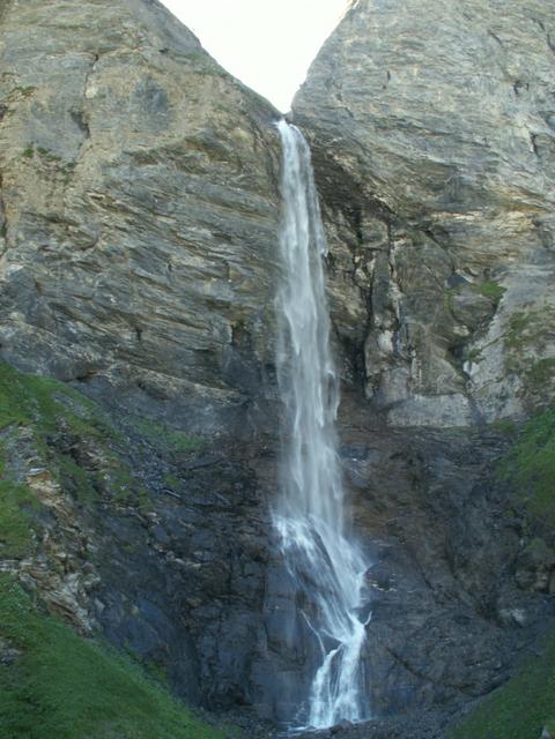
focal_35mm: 35
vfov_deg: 52.6
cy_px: 370
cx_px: 278
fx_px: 748
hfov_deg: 40.7
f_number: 2.8
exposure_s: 1/40
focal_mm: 5.86
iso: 50
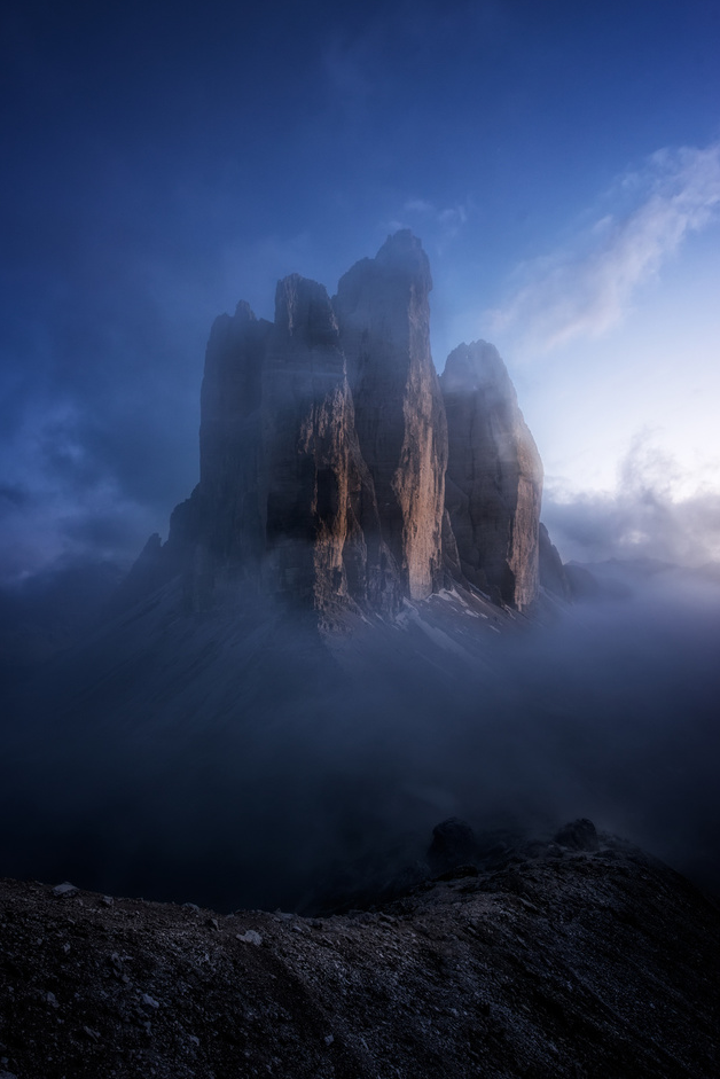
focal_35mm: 17
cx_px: 342
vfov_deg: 93.3
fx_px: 510
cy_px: 542
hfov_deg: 70.4
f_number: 8
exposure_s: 1/4
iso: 400
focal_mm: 16
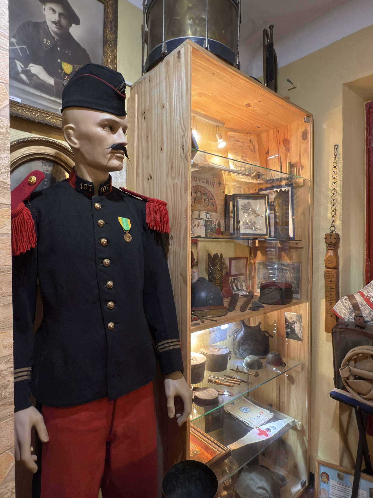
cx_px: 186
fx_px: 287
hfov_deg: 66.0
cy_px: 249
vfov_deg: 81.7
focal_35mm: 20
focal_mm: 2.22
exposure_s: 1/25
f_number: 2.2
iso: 200
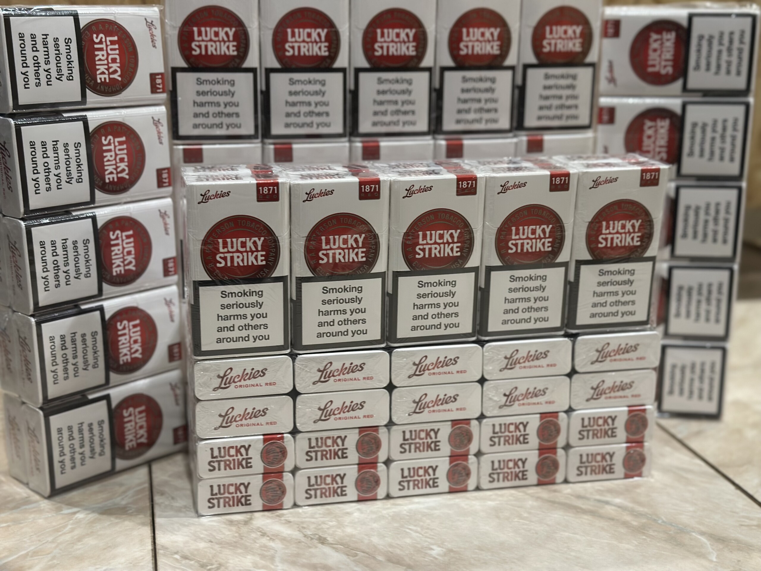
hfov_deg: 39.7
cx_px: 380
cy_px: 286
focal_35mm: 48
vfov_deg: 30.3
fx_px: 1055
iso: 250
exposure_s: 1/50
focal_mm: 6.86
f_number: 1.78
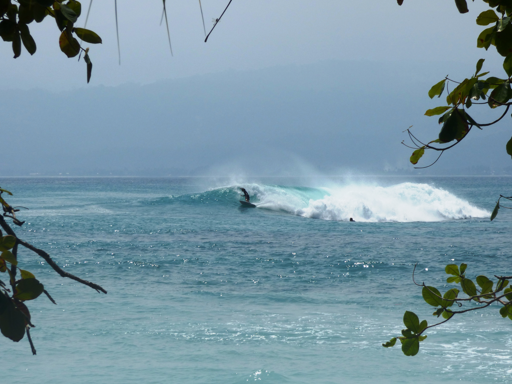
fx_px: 2810
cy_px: 205
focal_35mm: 190
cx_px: 239
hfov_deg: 10.4
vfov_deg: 7.8
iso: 100
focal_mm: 28.23
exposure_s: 1/1300
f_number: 5.4
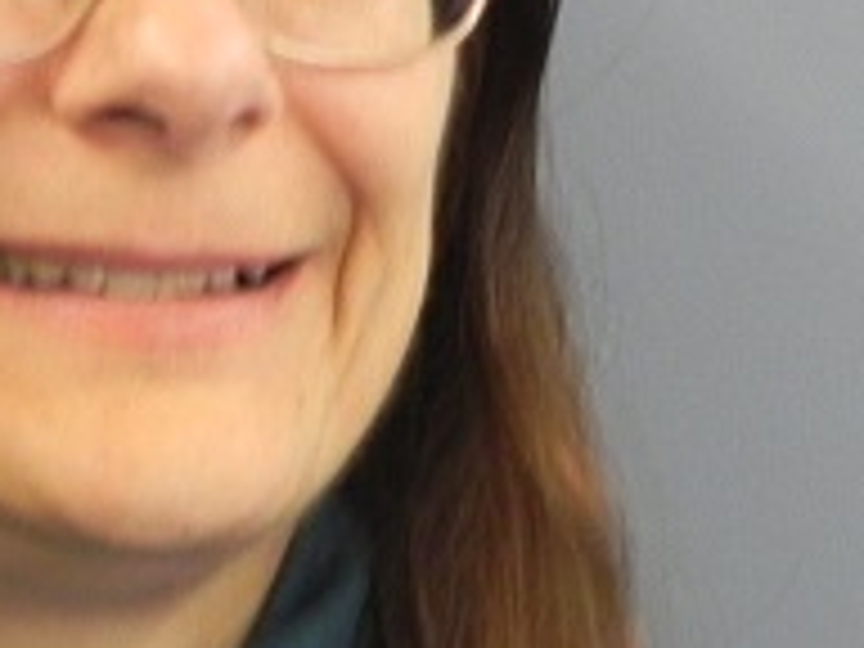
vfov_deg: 5.2
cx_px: 234
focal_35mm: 285
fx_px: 7113
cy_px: 382
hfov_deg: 6.9
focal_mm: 13.4
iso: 397
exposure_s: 1/30
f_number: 4
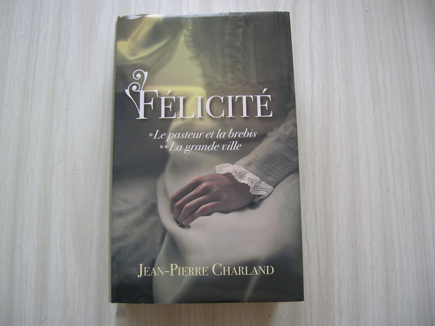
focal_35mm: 35
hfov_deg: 52.6
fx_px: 440
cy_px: 162
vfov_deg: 40.7
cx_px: 211
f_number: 2.9
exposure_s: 1/22
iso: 50
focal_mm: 5.7
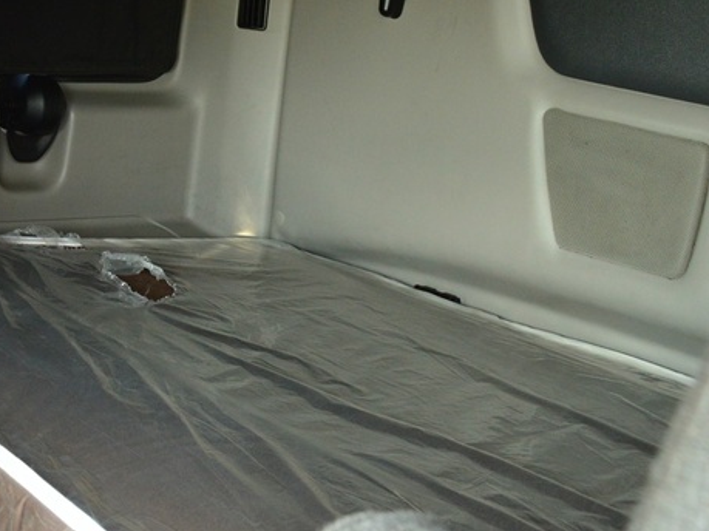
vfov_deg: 23.4
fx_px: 1249
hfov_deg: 29.4
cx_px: -14
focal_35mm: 61
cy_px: 48
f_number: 8
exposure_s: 1/60
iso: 720
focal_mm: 18
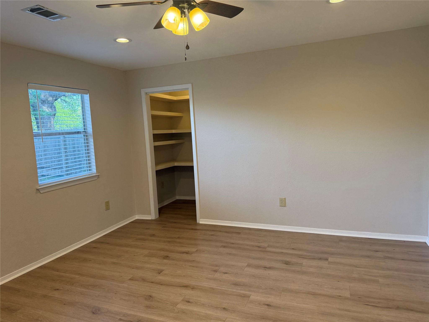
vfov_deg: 56.8
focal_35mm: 24
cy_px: 161
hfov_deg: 71.6
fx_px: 297
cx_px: 214
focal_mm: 6.76
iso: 200
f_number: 1.78
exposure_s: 1/160
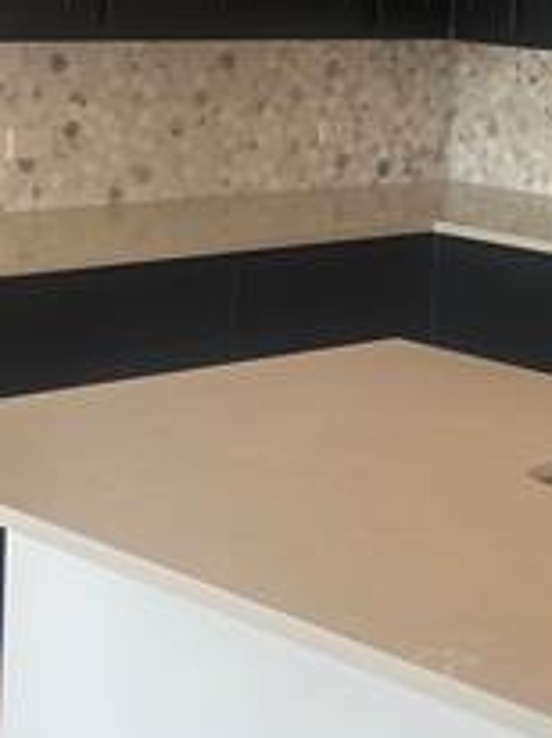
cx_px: 774
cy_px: 211
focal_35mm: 97
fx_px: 2067
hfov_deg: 14.4
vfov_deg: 20.1
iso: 125
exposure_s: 1/120
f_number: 1.6
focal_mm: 5.1
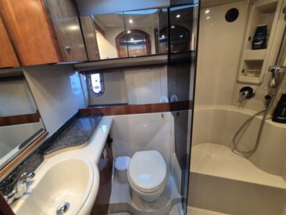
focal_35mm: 14
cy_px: 104
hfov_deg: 102.0
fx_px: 116
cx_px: 138
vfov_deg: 85.7
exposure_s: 1/50
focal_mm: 2.2
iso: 500
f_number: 2.2
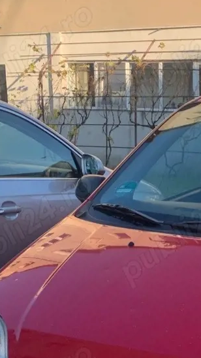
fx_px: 654
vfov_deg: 30.2
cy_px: 255
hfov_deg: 16.8
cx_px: 234
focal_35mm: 69
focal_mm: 4.25
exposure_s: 1/777
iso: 25
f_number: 1.8
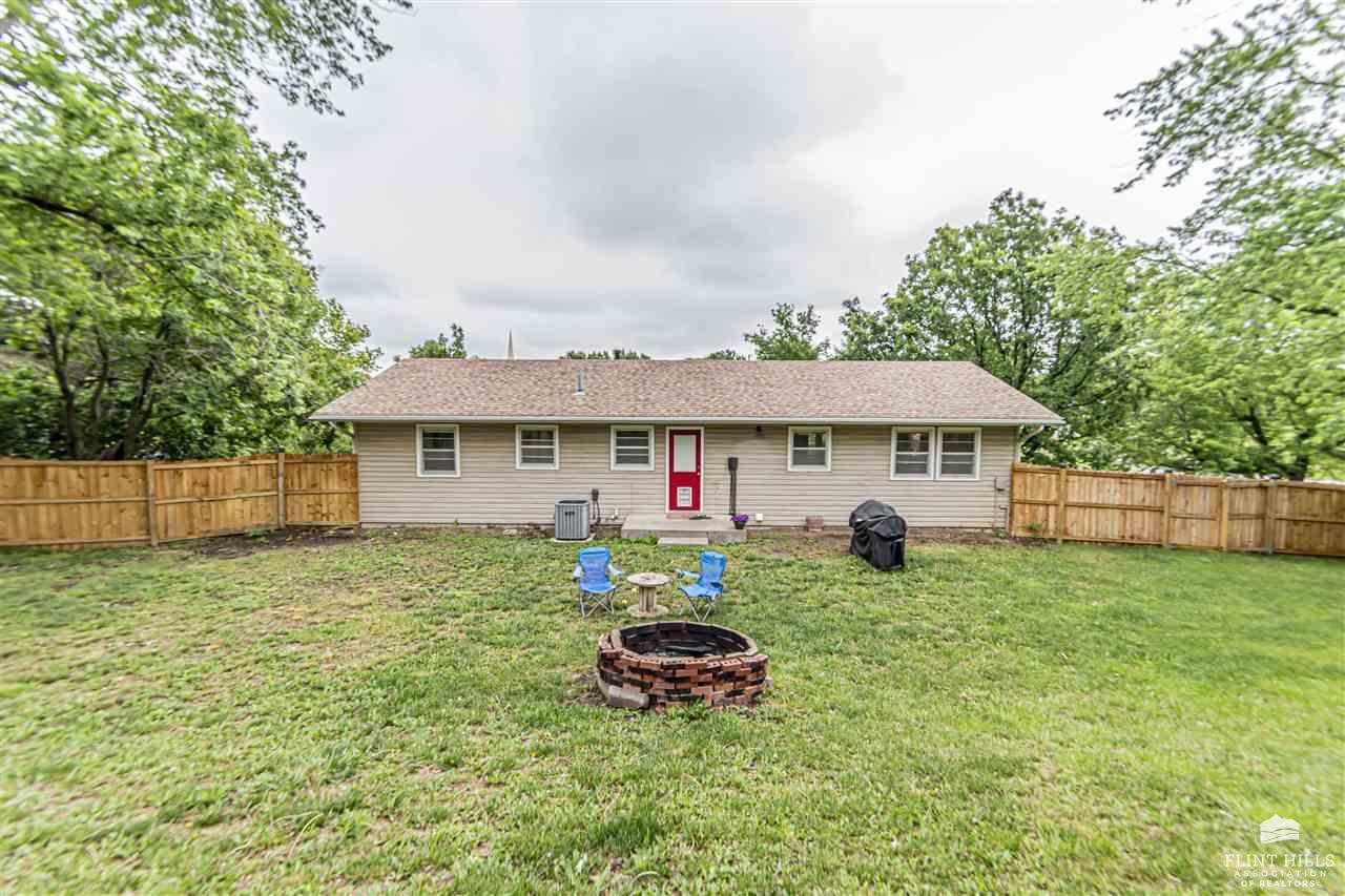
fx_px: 560
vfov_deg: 77.3
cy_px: 448
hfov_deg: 100.4
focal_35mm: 15
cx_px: 672
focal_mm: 10
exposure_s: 1/80
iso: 100
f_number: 6.3
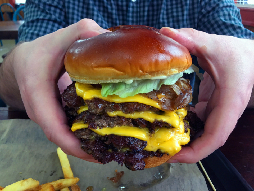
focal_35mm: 29
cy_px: 96
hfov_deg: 61.7
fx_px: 213
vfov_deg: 48.2
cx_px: 127
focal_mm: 4.15
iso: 160
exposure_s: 1/30
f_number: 2.2
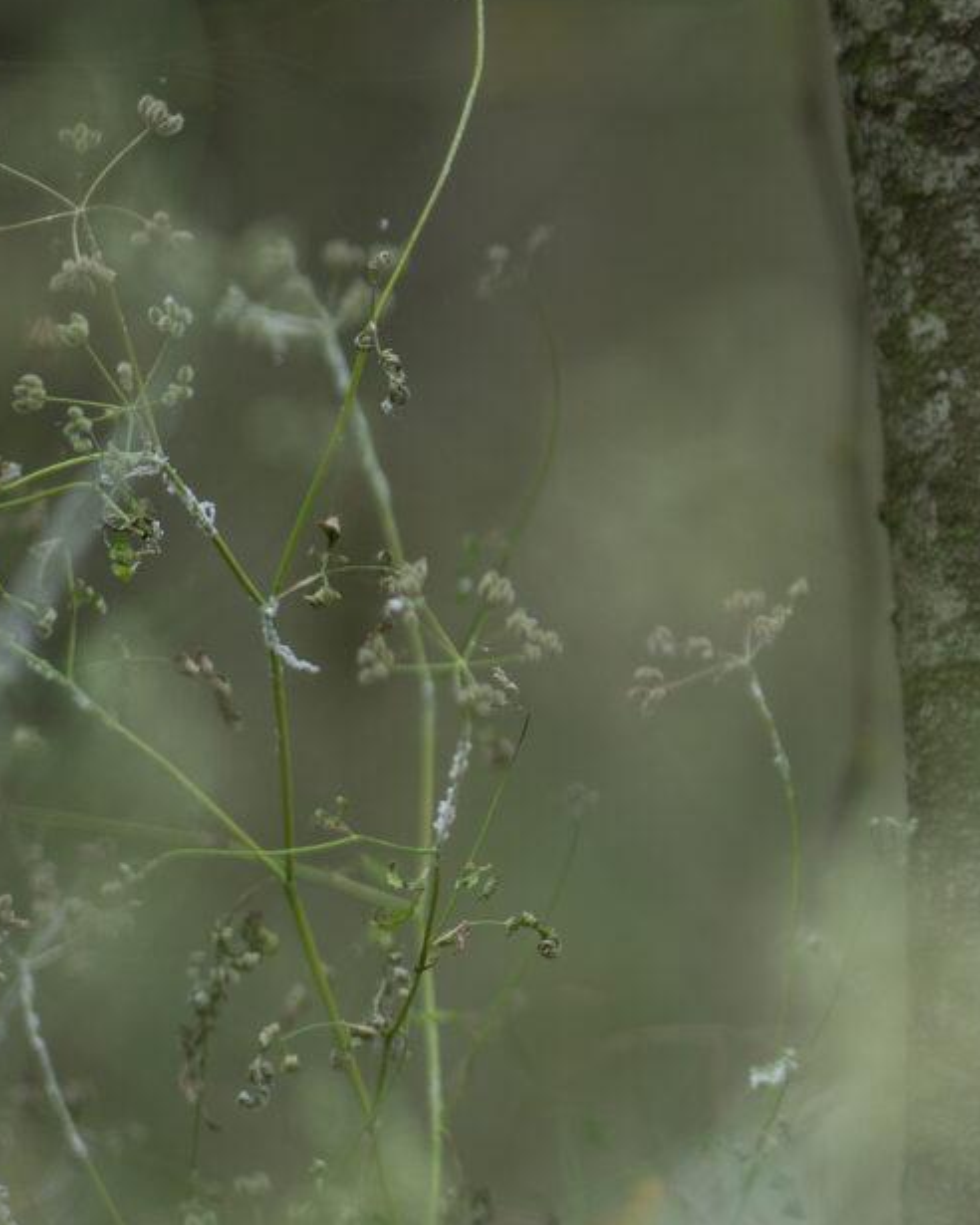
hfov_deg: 3.7
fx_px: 14865
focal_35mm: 410
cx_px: 2113
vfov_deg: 4.7
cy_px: 698
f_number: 1.6
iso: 64
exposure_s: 1/250
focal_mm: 105
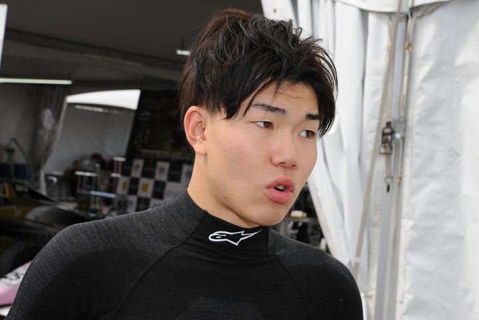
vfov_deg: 20.0
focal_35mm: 68
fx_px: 905
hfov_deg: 29.7
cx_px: 240
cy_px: 160
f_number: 13
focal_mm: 68
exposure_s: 1/250
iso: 400
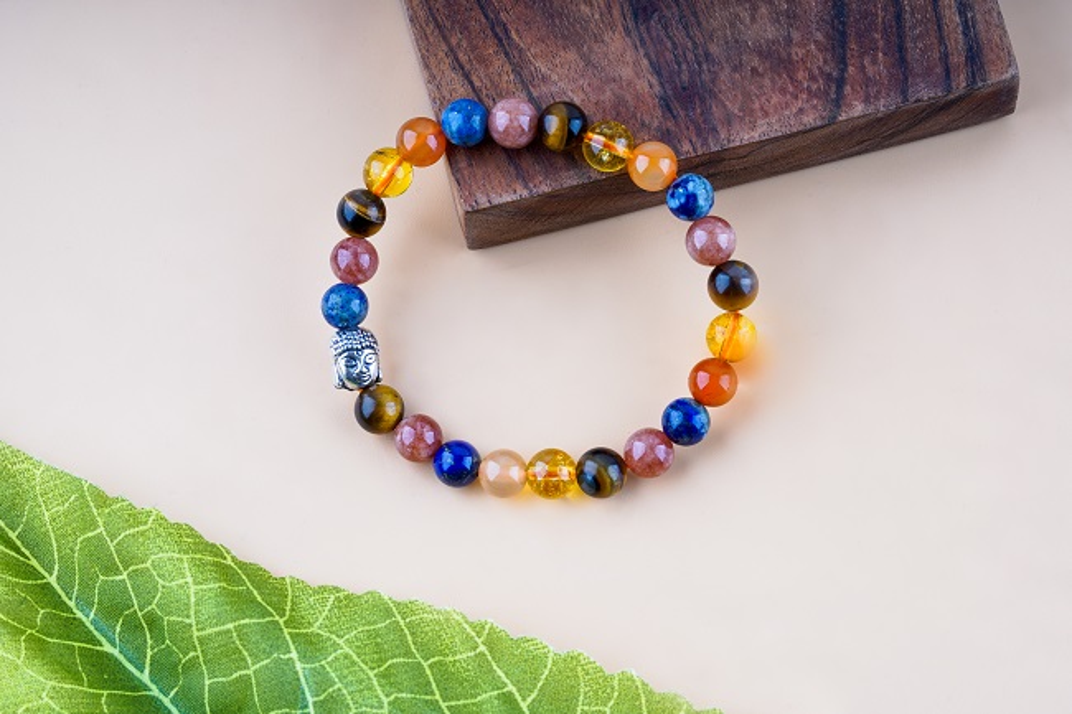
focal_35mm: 90
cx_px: 536
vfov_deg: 15.2
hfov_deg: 22.6
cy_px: 357
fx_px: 2679
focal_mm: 90
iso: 100
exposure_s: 1/160
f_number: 14
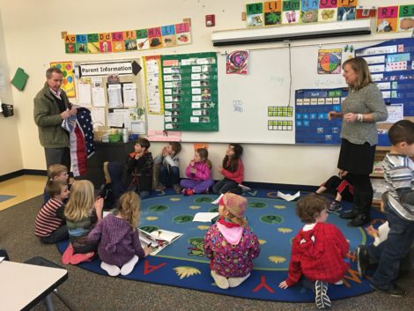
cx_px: 207
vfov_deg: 48.3
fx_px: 347
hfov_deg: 61.6
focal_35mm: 29
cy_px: 156
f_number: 2.2
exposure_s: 1/15
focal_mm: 4.15
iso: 80
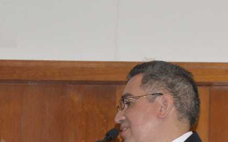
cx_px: 206
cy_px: 183
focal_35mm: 322
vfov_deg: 4.1
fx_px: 2000
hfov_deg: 6.5
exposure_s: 1/60
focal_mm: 85
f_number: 6.3
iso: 2500
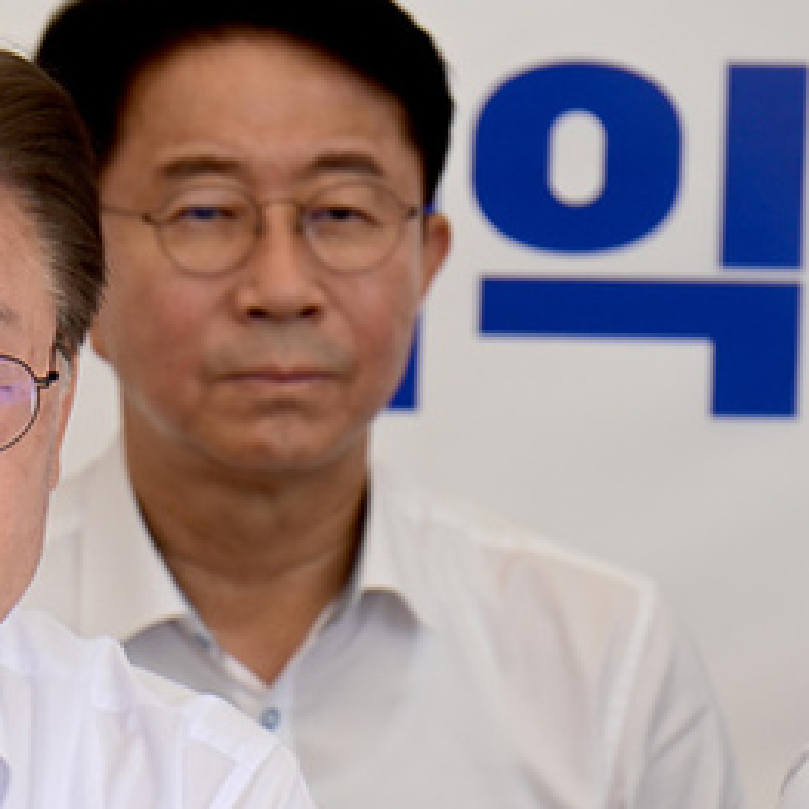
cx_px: -102
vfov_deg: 2.7
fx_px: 17002
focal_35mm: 643
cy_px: 570
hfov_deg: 2.7
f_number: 9
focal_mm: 310
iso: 400
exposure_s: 1/500
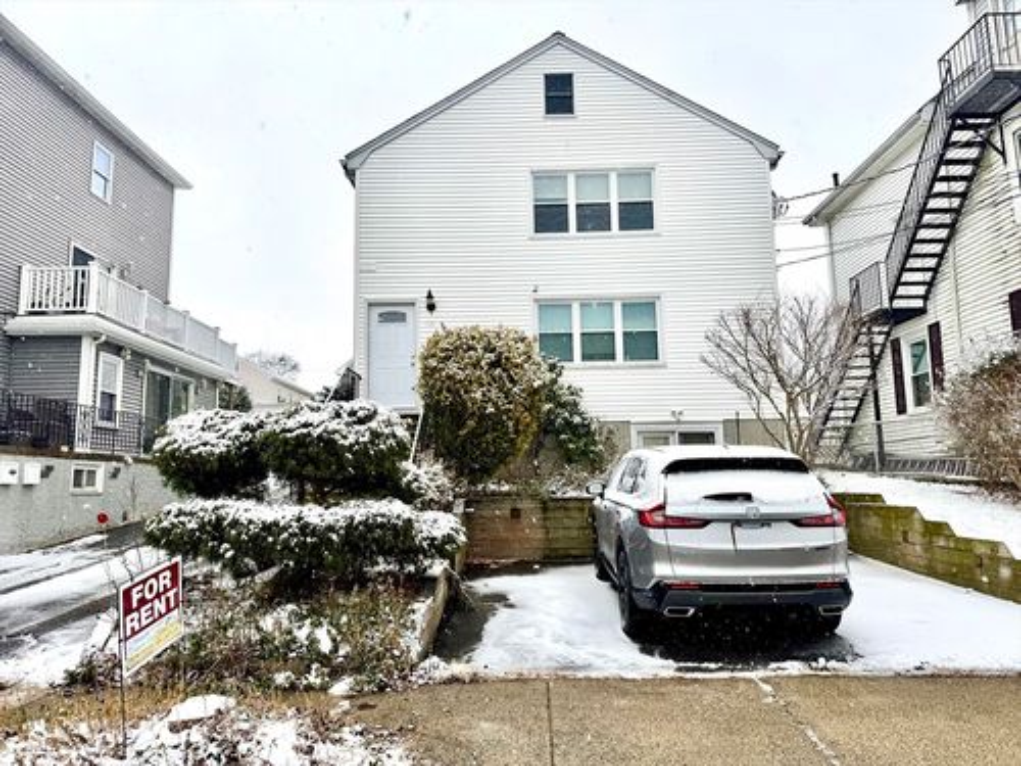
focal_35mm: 24
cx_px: 510
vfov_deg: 56.8
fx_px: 708
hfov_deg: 71.6
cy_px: 383
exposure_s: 1/321
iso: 80
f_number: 1.78
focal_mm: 6.76
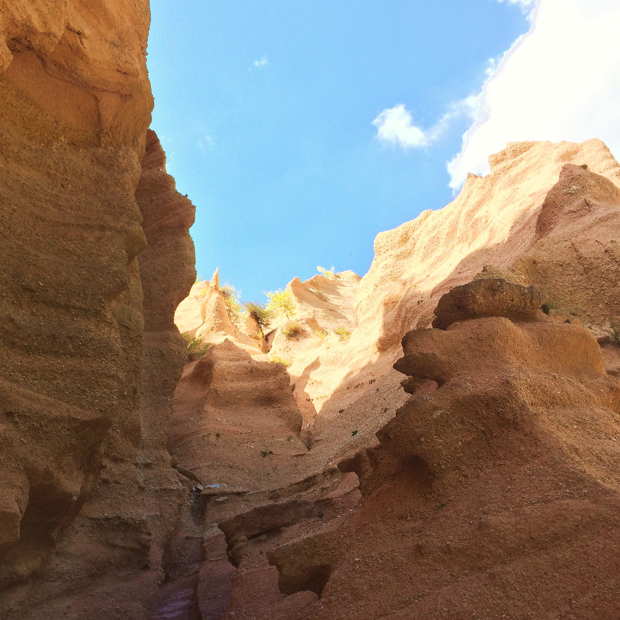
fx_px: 709
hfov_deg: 47.2
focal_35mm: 35
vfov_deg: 47.2
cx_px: 279
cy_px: 309
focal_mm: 4.15
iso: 32
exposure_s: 1/631
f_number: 2.2
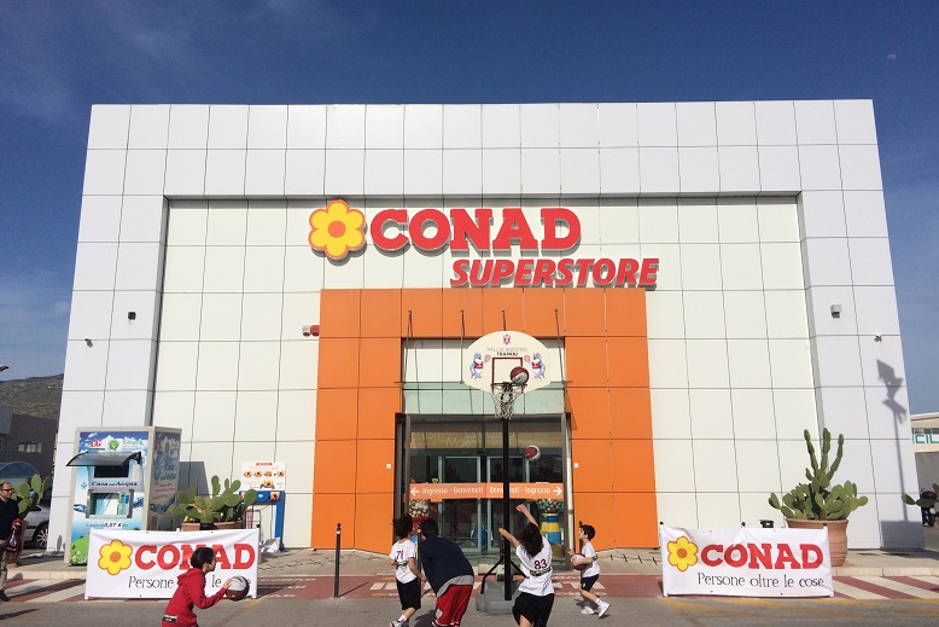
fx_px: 809
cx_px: 467
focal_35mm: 31
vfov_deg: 42.3
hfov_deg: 60.3
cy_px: 296
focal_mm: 4.15
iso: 40
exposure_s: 1/6849
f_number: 2.2
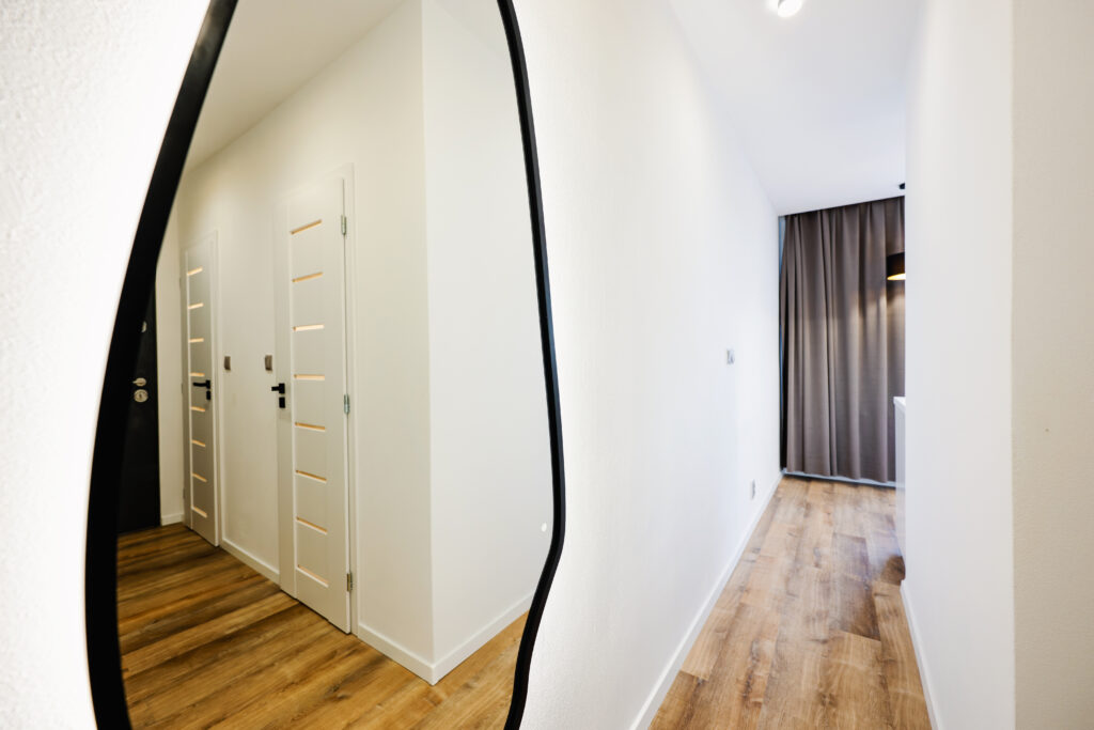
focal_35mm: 14
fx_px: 425
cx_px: 547
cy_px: 365
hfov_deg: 104.2
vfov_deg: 81.2
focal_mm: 14
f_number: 4
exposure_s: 1/125
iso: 800
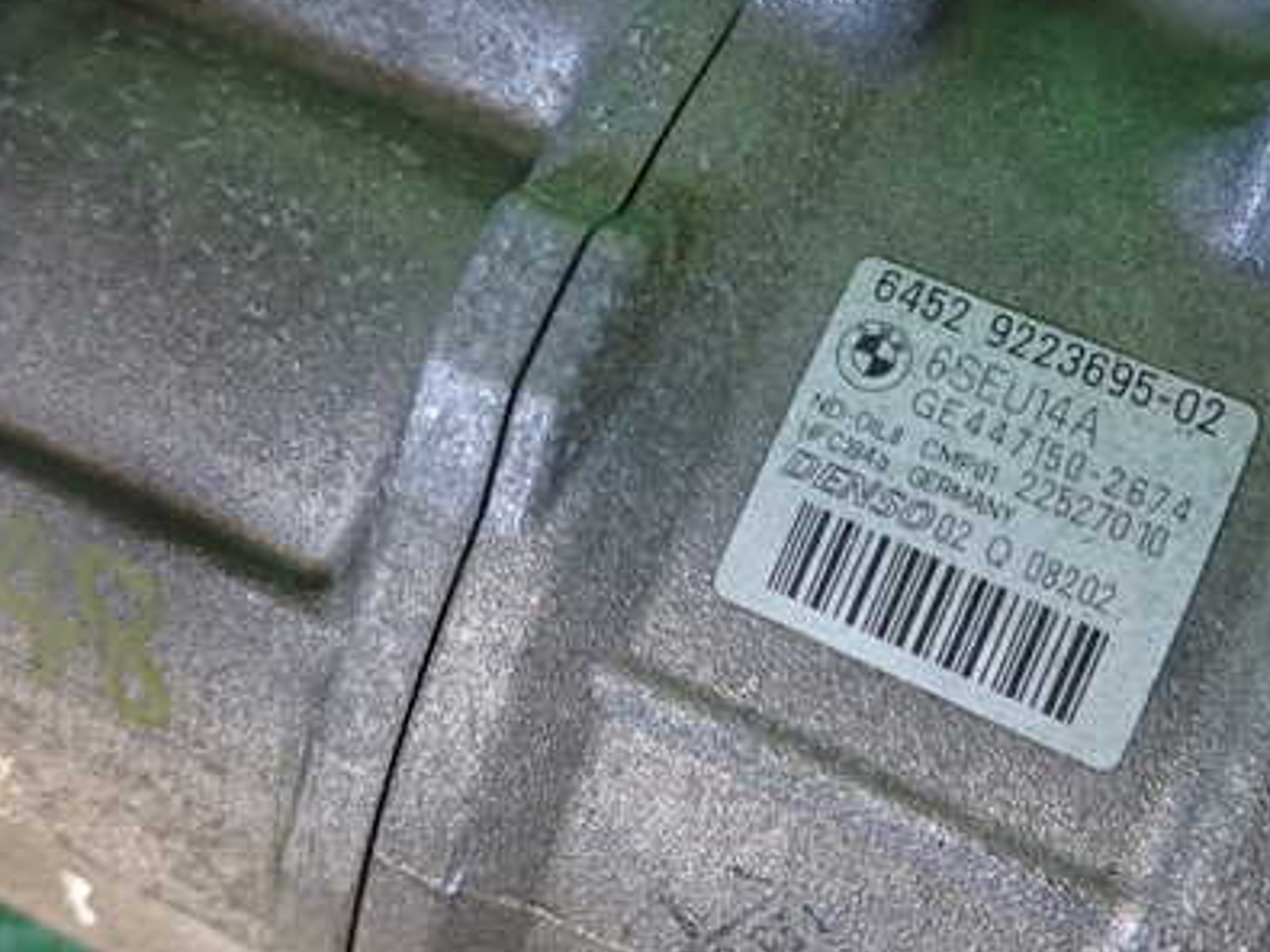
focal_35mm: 38
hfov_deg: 48.8
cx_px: 723
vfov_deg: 37.7
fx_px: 1394
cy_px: 444
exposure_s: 1/30
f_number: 2
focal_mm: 4.5
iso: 320
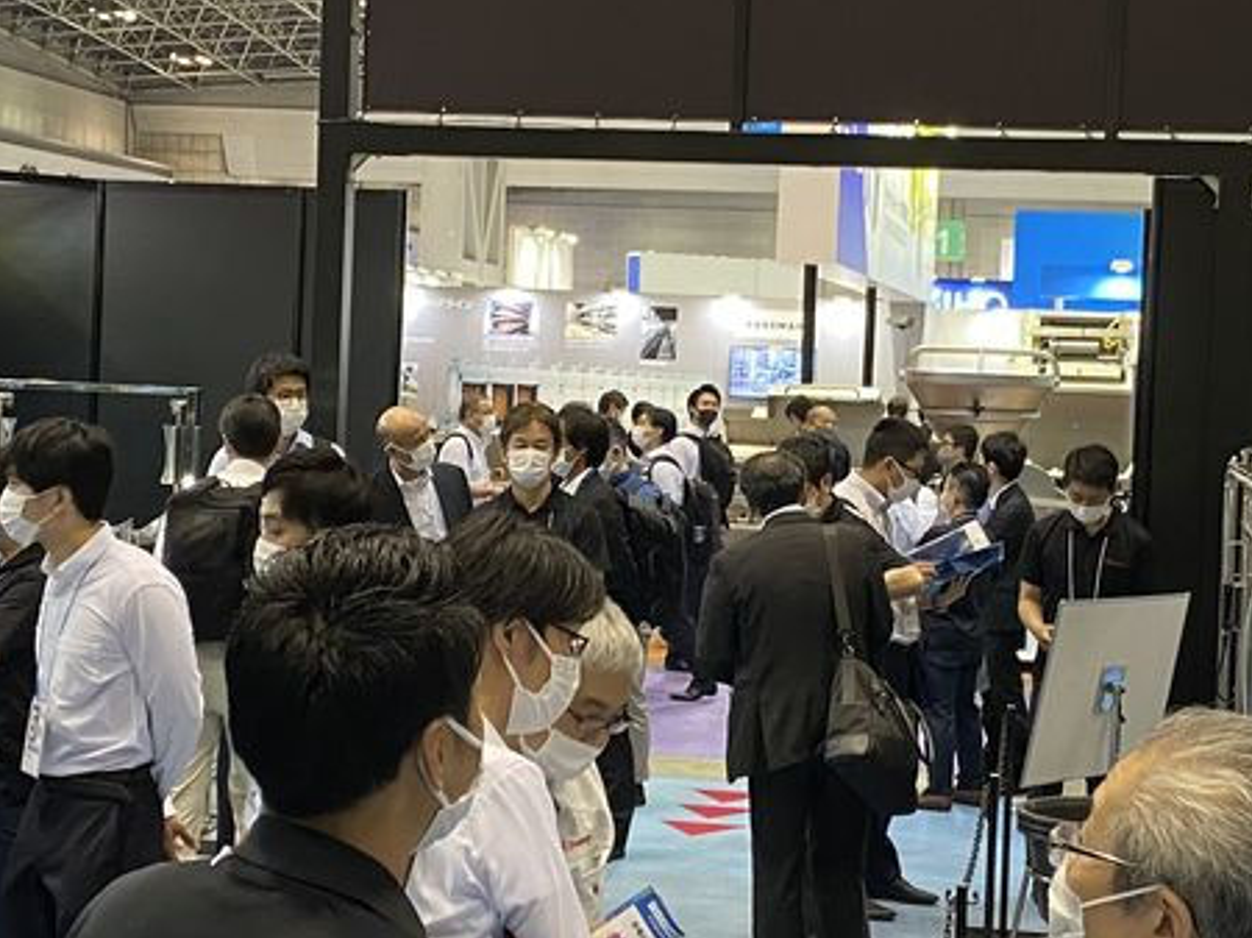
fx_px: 2675
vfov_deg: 19.9
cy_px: 473
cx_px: 640
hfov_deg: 26.3
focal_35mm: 74
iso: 160
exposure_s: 1/50
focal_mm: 4.25
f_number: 1.8
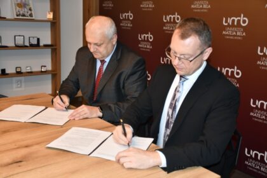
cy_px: 89
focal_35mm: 45
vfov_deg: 29.9
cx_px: 134
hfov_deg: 43.6
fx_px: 334
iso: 500
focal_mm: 30
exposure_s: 1/60
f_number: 4
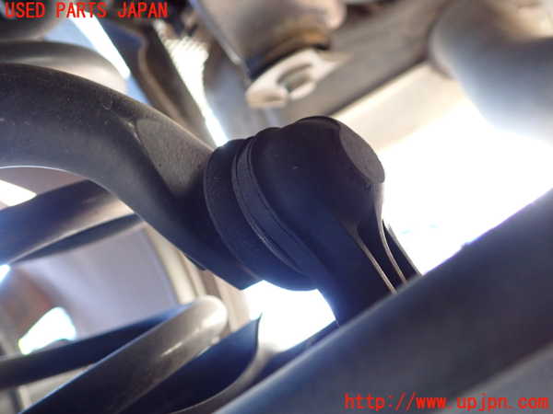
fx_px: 479
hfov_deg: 60.0
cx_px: 276
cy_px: 207
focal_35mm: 30
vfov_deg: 46.8
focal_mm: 5.4
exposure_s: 1/30
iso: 640
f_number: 2.3
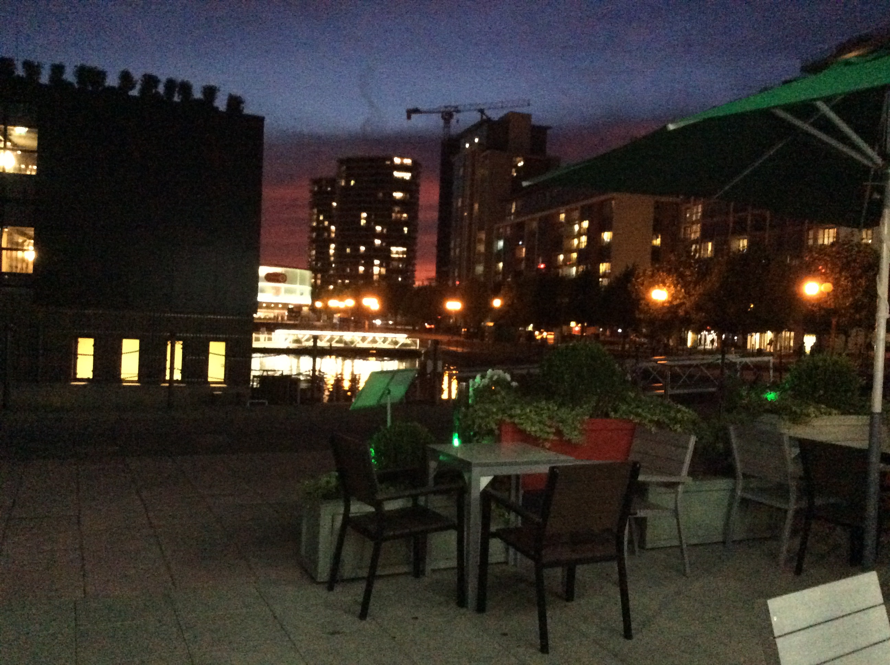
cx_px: 445
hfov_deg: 56.9
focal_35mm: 32
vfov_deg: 44.1
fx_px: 822
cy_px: 332
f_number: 2.4
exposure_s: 1/17
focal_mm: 3.3
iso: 640
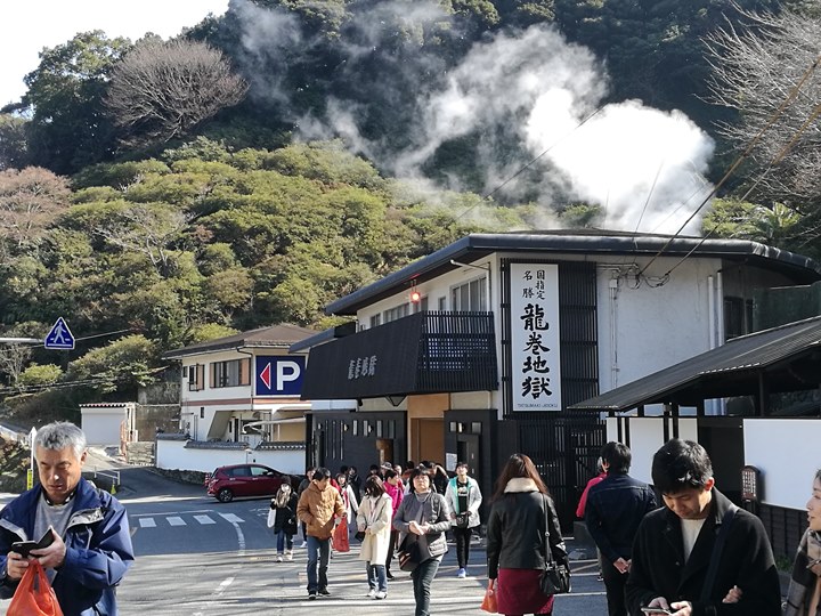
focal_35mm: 48
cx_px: 410
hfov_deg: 39.7
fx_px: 1138
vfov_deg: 30.3
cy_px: 308
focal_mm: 4.5
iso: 50
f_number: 2.2
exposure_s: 1/239
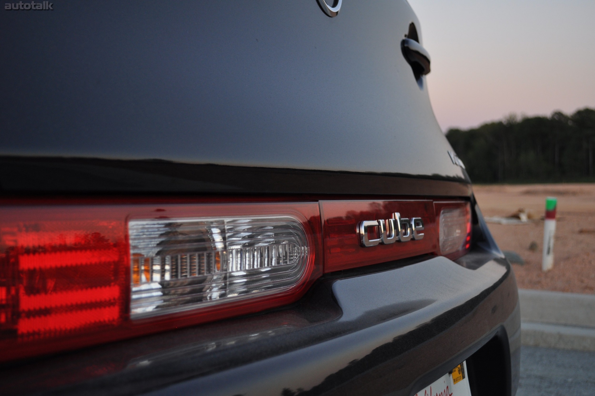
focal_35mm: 48
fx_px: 792
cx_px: 298
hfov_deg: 41.2
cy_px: 198
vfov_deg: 28.0
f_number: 4.8
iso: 400
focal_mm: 32
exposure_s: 1/60
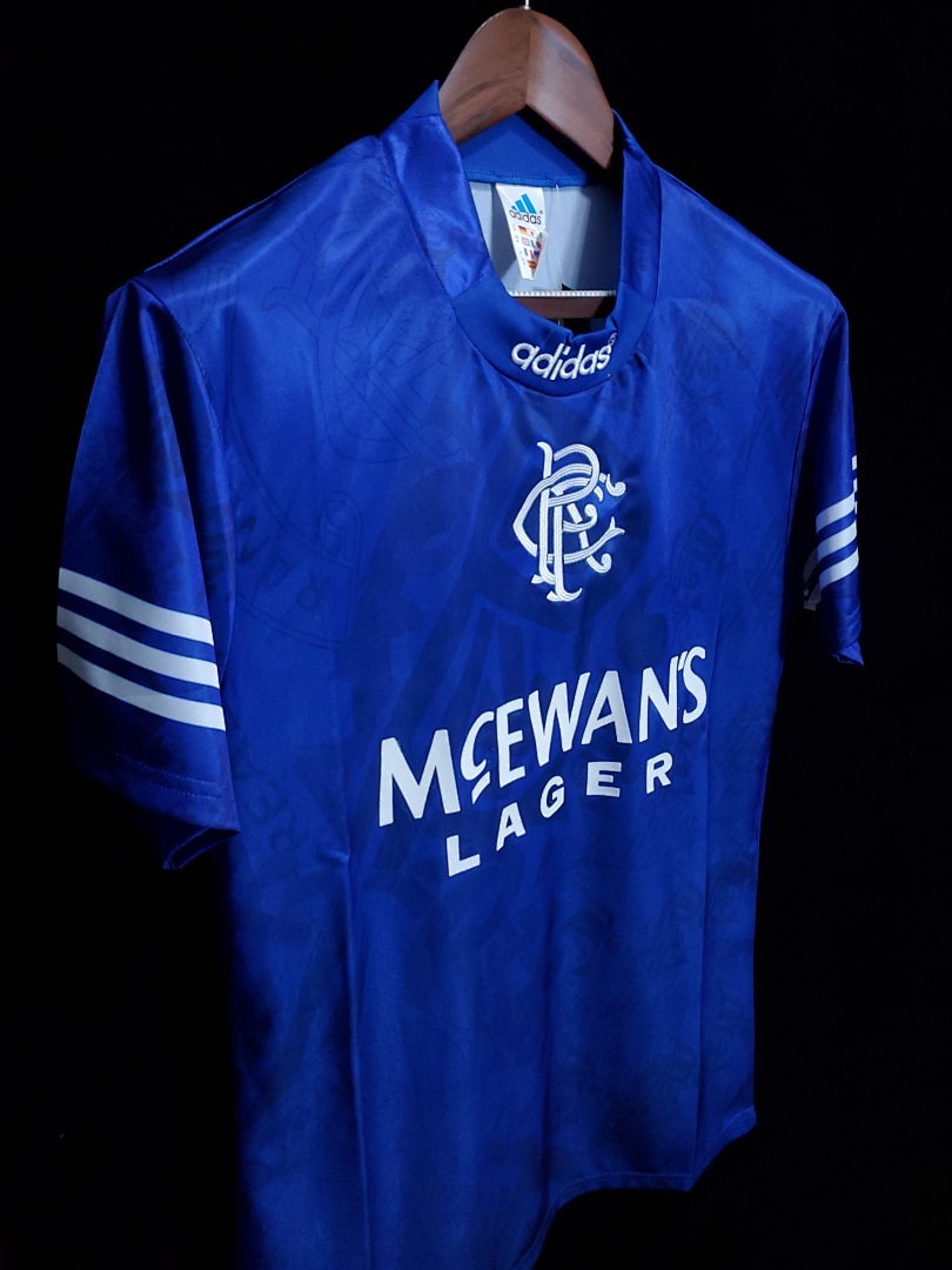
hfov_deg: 53.1
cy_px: 635
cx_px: 476
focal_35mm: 26
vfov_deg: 67.3
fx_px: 953
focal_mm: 4.3
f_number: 1.5
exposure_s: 1/30
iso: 200
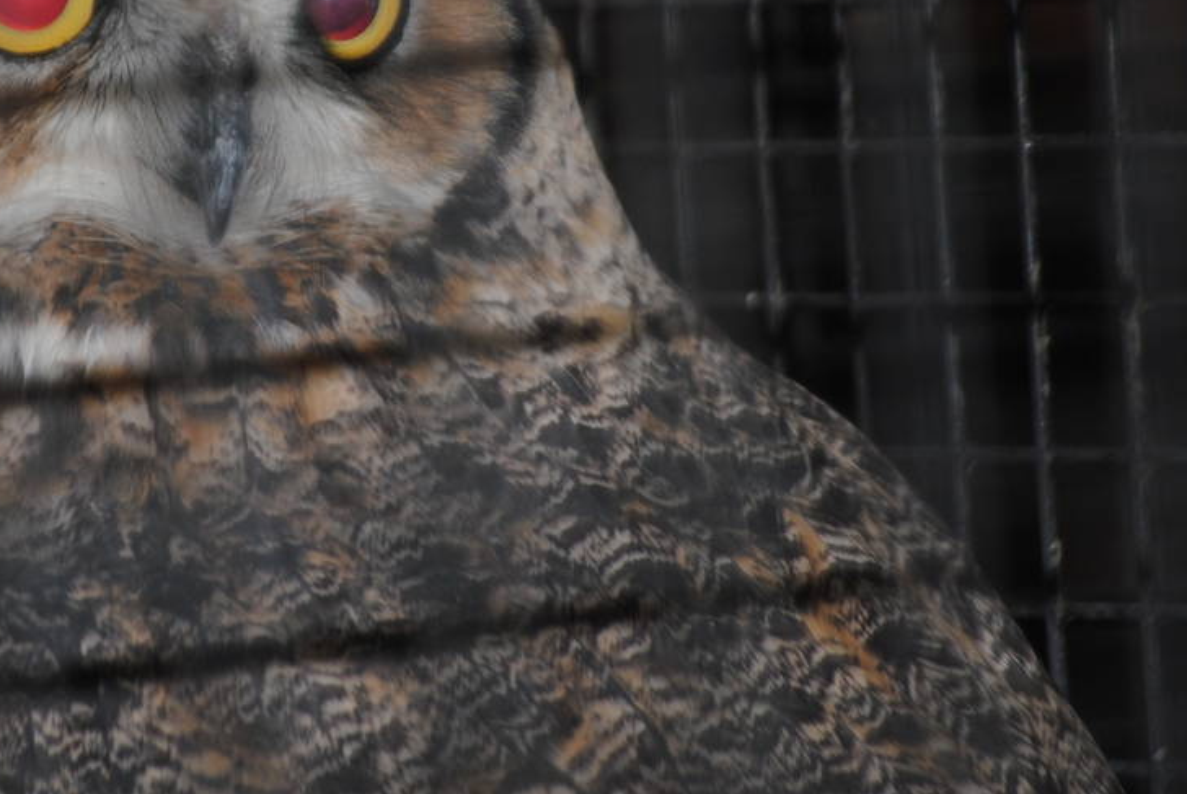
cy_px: 90
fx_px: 19047
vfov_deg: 2.4
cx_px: 313
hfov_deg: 3.6
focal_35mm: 577
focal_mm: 175
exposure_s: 1/60
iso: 200
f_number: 5.3
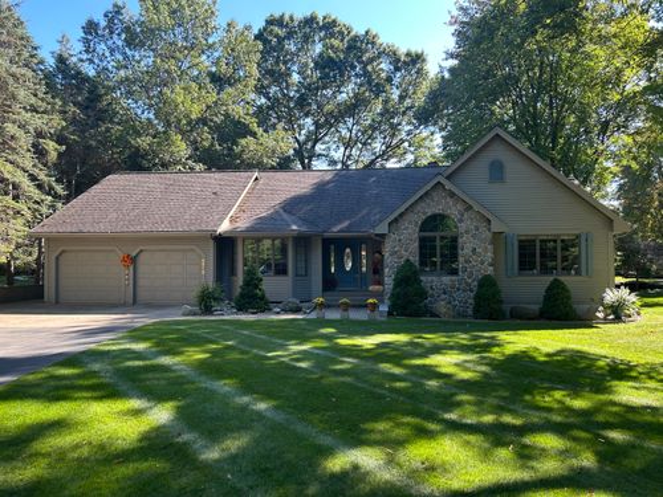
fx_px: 498
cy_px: 248
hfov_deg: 67.3
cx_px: 332
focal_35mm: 26
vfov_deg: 53.1
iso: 50
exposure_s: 1/407
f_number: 1.5
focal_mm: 5.7
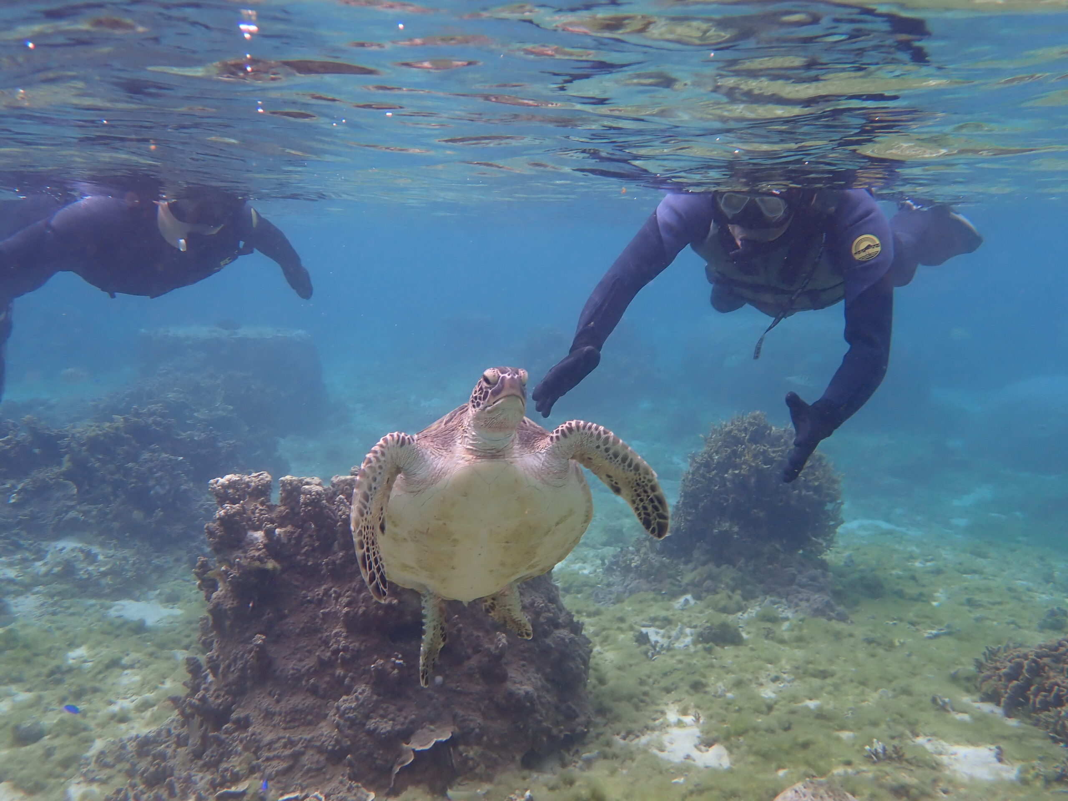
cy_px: 400
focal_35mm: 32
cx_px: 534
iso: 100
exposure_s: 1/200
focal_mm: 5.79
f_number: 3.2
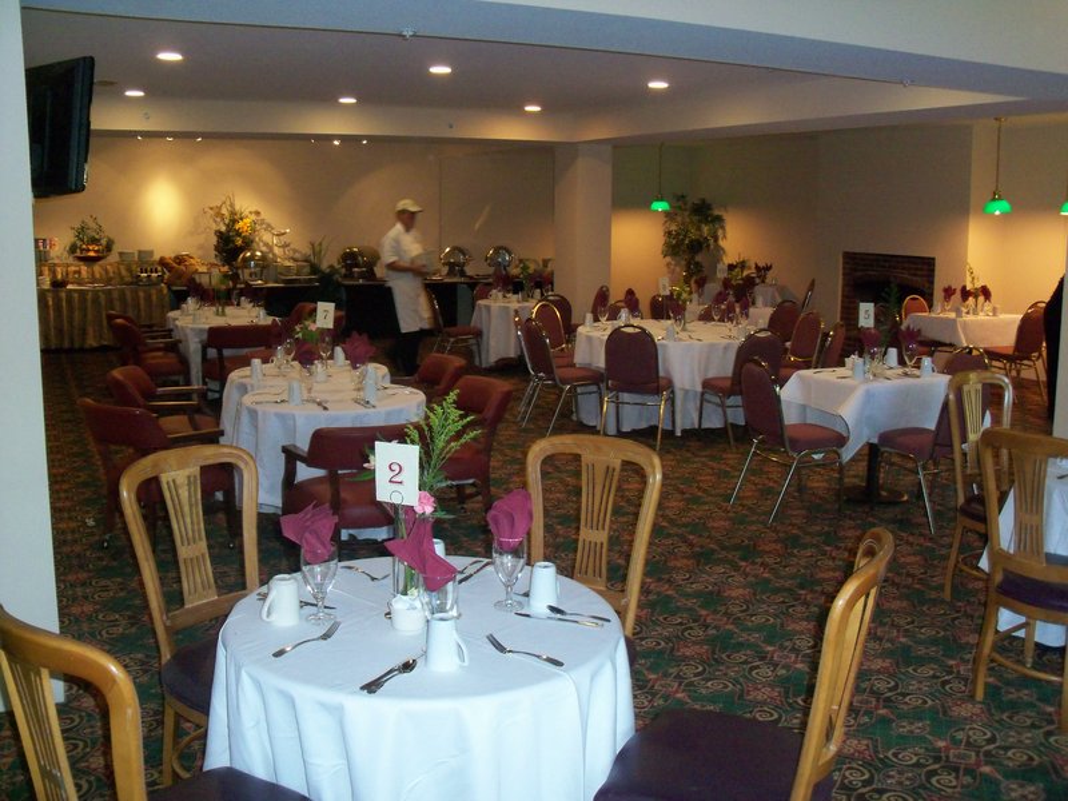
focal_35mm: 35
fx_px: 1080
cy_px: 400
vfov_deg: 40.7
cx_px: 534
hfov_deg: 52.6
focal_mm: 6.3
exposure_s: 1/30
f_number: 3
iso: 250
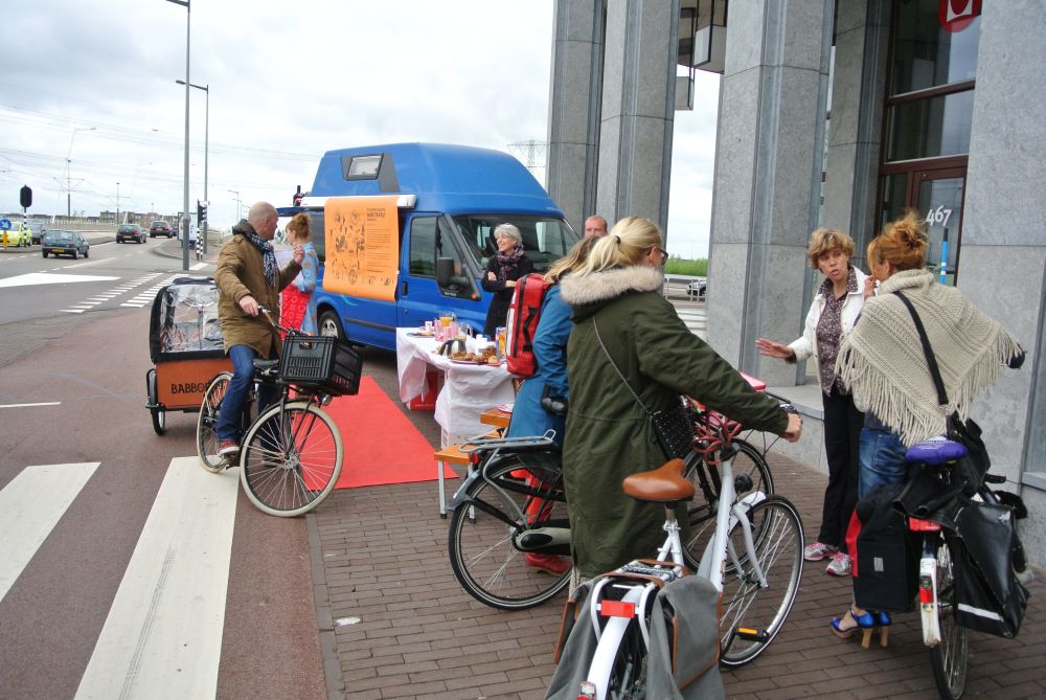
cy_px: 350
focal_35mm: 29
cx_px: 523
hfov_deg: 63.6
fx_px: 843
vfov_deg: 45.1
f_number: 3.5
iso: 220
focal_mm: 11
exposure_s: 1/500
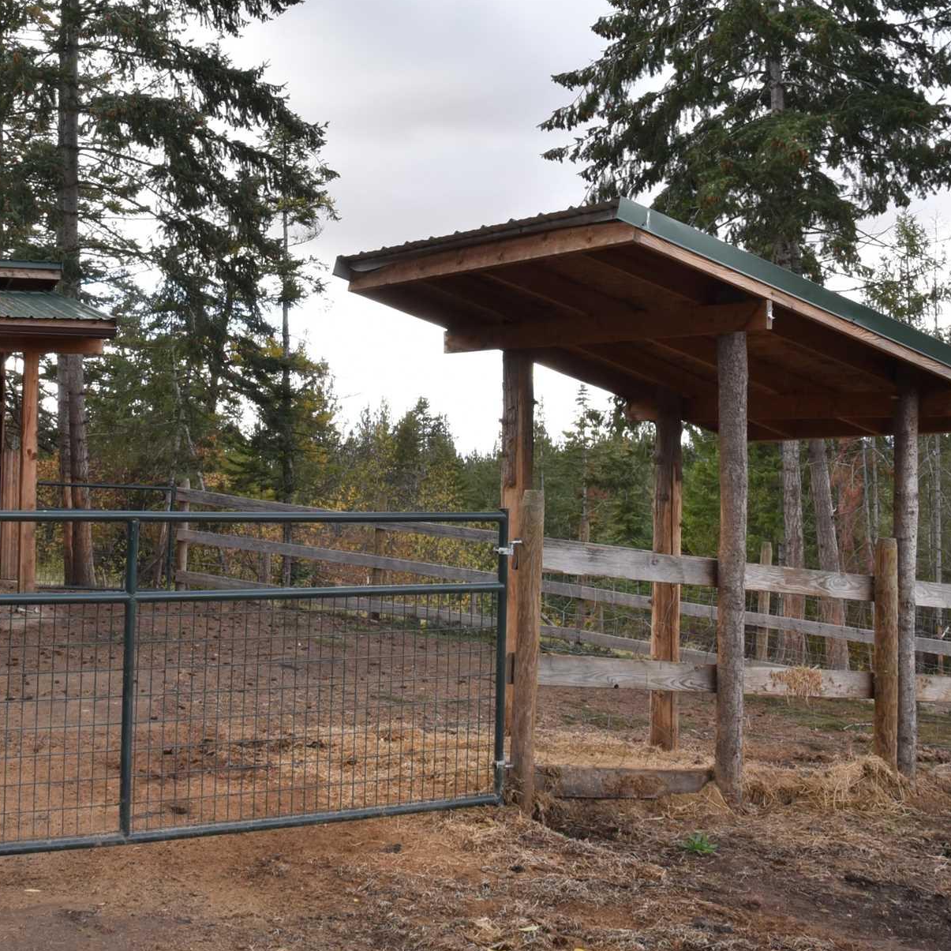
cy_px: 286
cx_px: 342
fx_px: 1616
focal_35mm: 52
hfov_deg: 32.6
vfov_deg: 32.4
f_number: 22
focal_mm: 24
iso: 360
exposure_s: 1/25
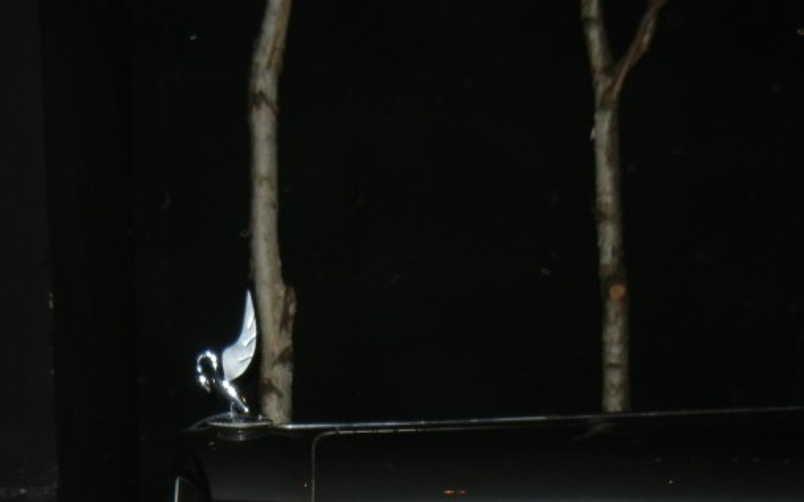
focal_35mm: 64
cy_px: 541
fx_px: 1402
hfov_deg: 31.8
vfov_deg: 19.5
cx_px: 289
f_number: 3.5
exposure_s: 1/30
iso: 202
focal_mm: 5.4
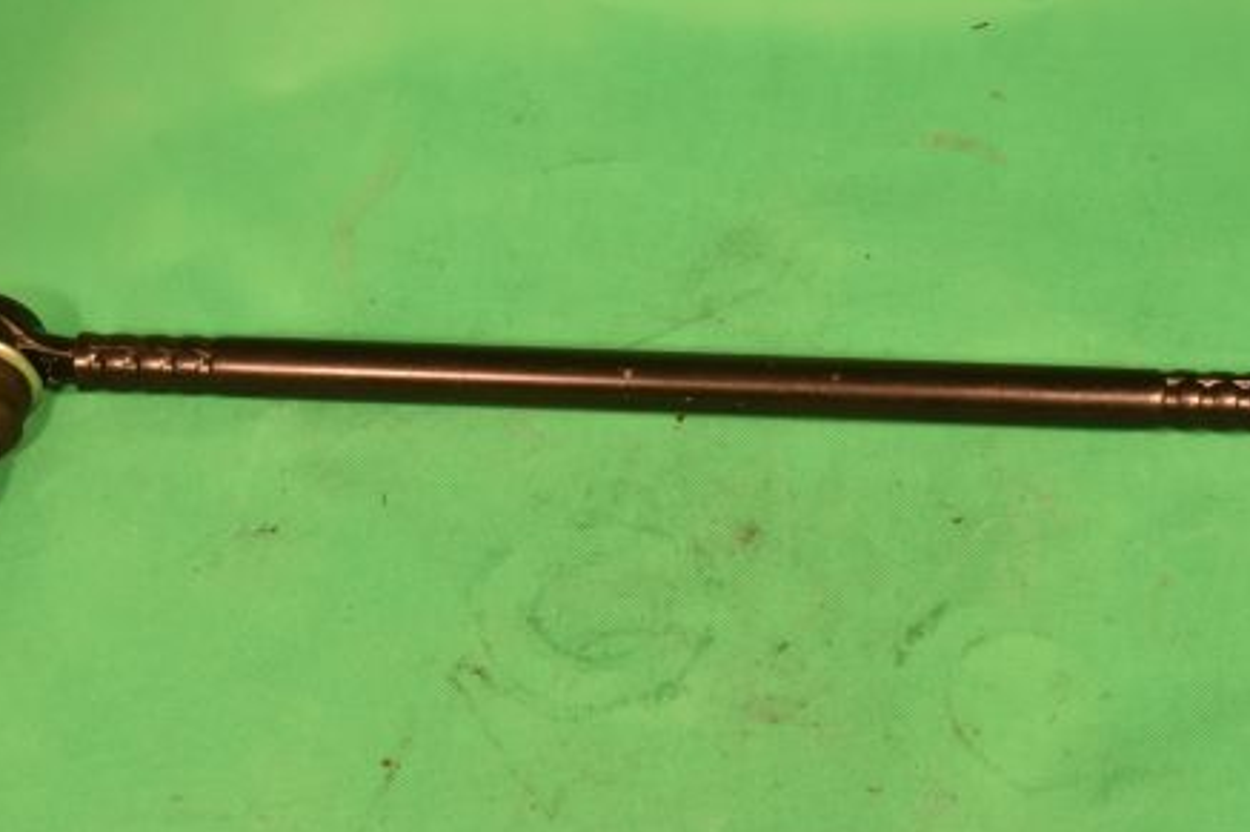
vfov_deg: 19.4
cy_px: 289
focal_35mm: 70
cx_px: 675
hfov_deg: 28.8
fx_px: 2430
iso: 800
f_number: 16
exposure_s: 1/50
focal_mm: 34
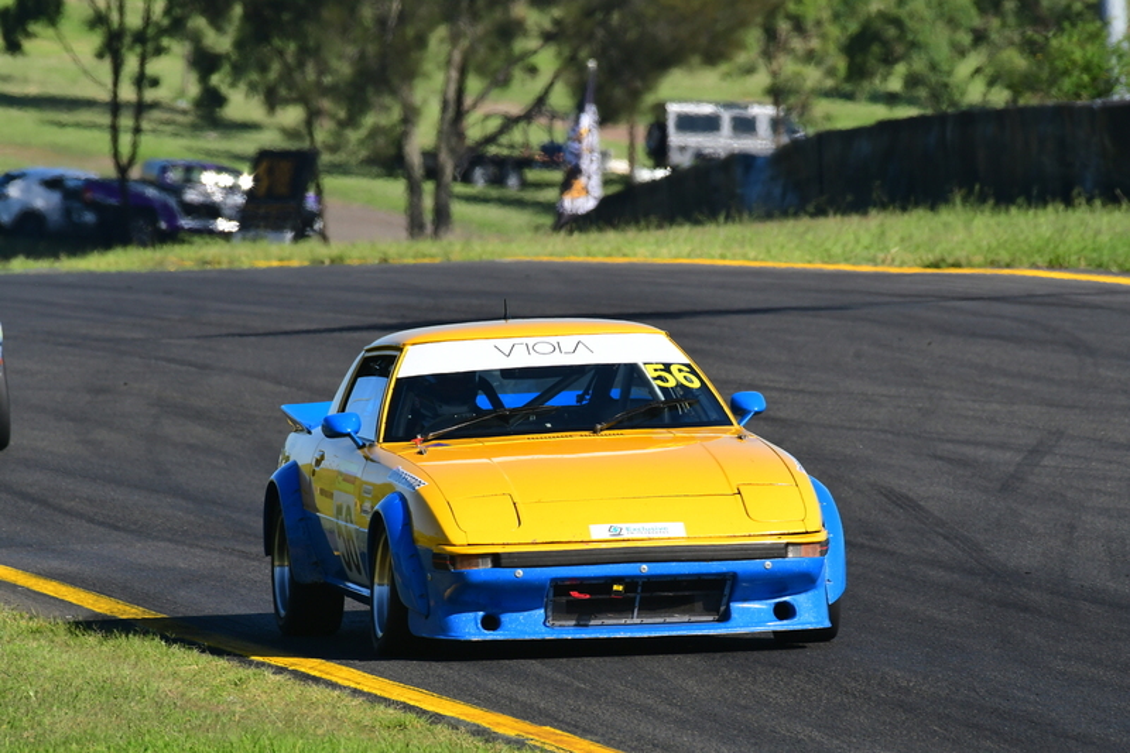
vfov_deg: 1.8
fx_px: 23535
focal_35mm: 750
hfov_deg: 2.8
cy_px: 376
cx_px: 565
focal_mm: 500
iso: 500
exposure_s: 1/640
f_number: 11
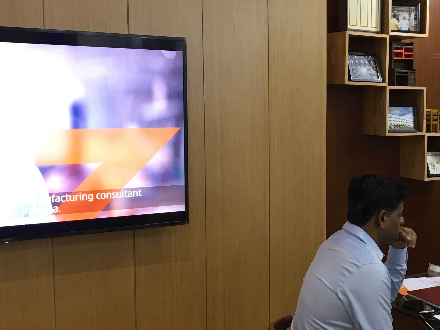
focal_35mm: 54
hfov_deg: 34.1
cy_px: 174
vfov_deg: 27.0
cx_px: 372
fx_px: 686
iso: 80
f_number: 2.2
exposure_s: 1/33
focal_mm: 4.15
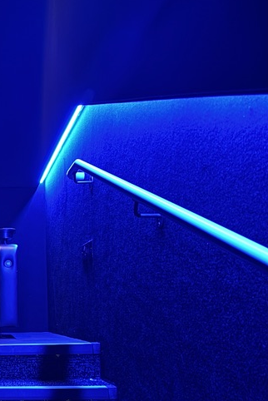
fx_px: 591
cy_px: 287
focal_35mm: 53
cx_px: -51
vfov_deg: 36.8
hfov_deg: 23.4
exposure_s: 1/9
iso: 1250
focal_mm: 6.76
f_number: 1.78
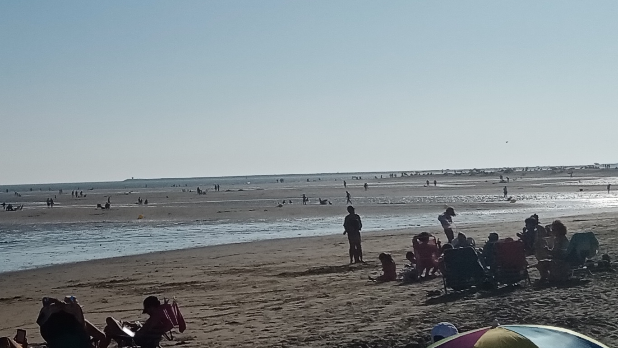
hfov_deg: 24.1
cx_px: 73
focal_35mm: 86
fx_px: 1409
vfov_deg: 14.0
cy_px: 85
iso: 111
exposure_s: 1/10870
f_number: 1.8
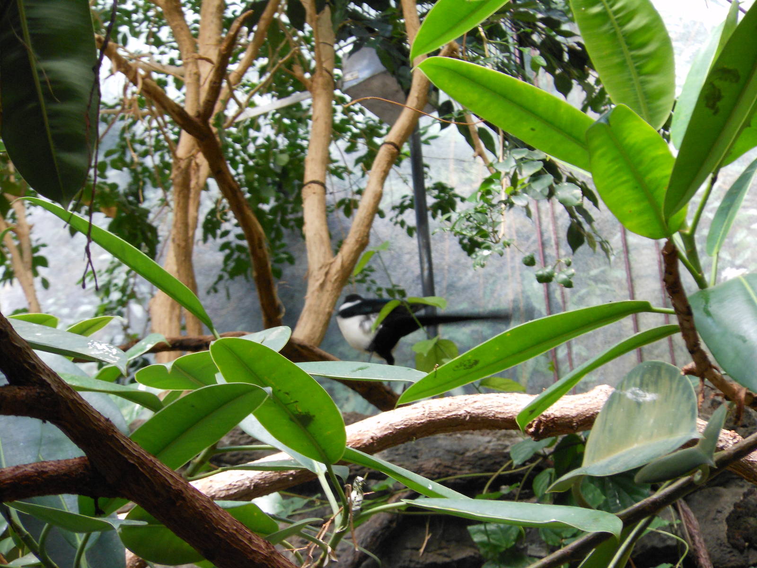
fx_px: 3630
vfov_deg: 8.9
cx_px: 378
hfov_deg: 11.9
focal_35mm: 166
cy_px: 284
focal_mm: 29.8
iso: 250
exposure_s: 1/30
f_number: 5.5
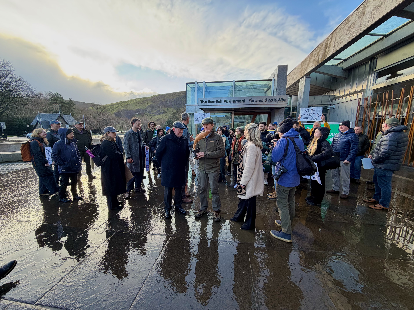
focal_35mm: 14
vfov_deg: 85.7
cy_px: 155
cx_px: 207
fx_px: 167
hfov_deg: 102.1
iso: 40
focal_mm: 2.22
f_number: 2.2
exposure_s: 1/195
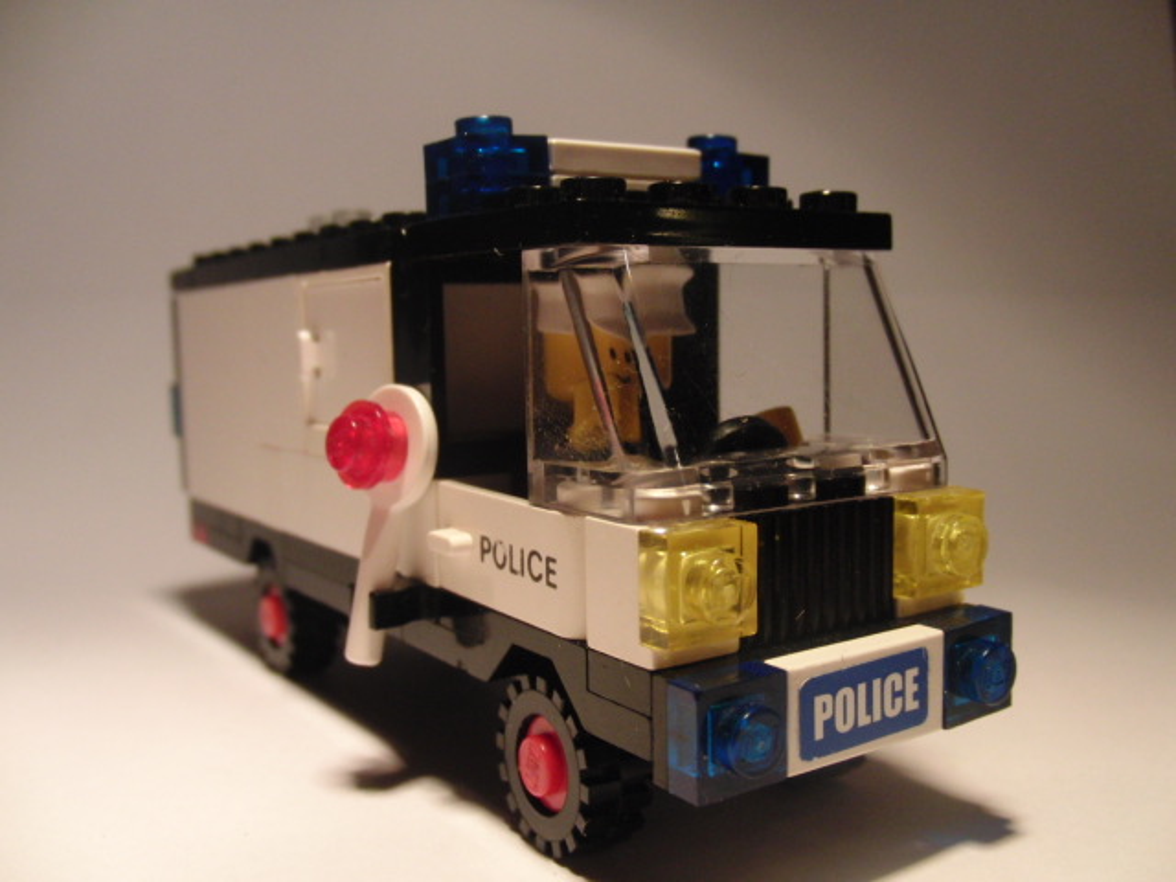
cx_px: 588
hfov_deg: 50.1
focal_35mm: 37
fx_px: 1257
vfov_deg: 38.7
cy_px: 441
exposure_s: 1/80
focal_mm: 6.42
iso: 320
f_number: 3.6
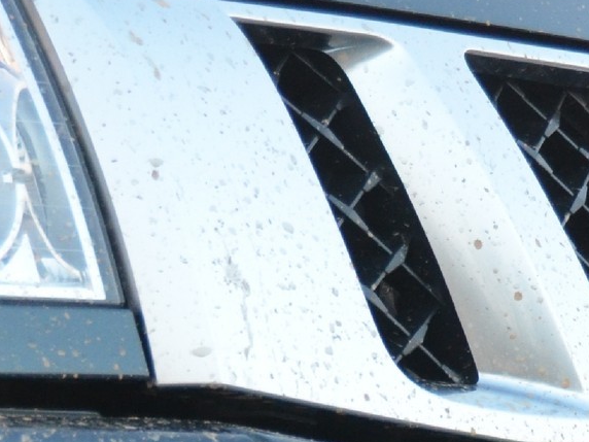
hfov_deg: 7.5
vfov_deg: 5.6
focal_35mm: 264
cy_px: 609
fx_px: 4492
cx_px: 578
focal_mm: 42
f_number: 4.5
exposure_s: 1/160
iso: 1600
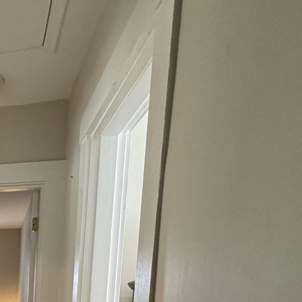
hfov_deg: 29.2
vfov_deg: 33.5
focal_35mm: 42
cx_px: -122
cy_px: 352
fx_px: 415
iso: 320
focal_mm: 2.22
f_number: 2.2
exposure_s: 1/120
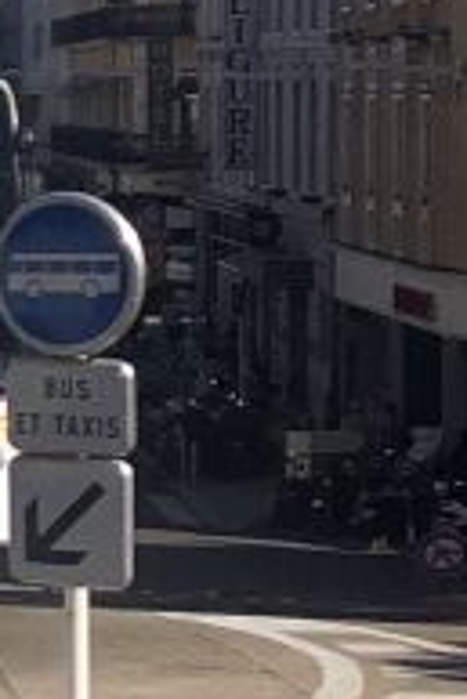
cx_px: -1484
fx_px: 3748
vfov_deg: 10.6
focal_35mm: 193
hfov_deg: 5.9
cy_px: 210
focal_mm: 4
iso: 25
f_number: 1.8
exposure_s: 1/4000
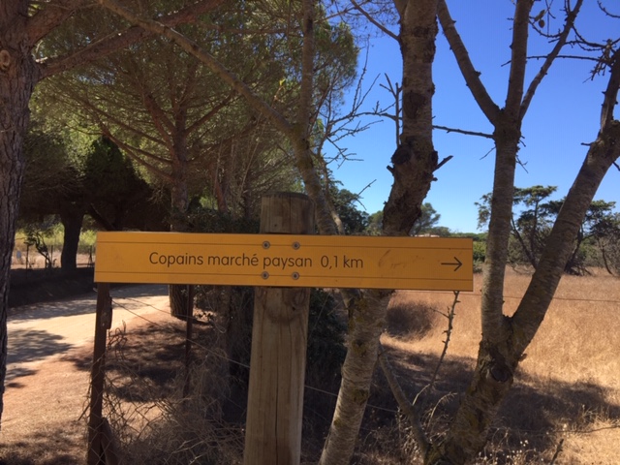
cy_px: 232
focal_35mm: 29
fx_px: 519
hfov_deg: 61.7
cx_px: 310
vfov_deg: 48.2
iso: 32
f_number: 2.2
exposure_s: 1/964
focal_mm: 4.15
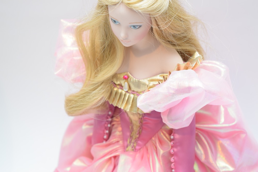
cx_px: 129
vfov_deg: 16.6
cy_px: 86
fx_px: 591
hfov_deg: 24.6
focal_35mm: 82
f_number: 5.6
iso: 800
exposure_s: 1/60
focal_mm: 55
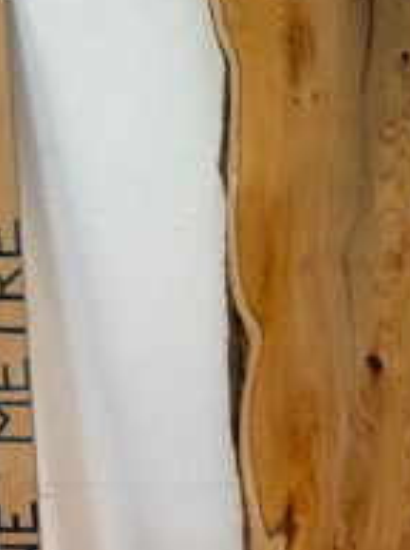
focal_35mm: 81
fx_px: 1283
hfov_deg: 17.7
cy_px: 14
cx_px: 404
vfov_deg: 23.3
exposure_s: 1/100
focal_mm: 5.96
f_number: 1.6
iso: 100
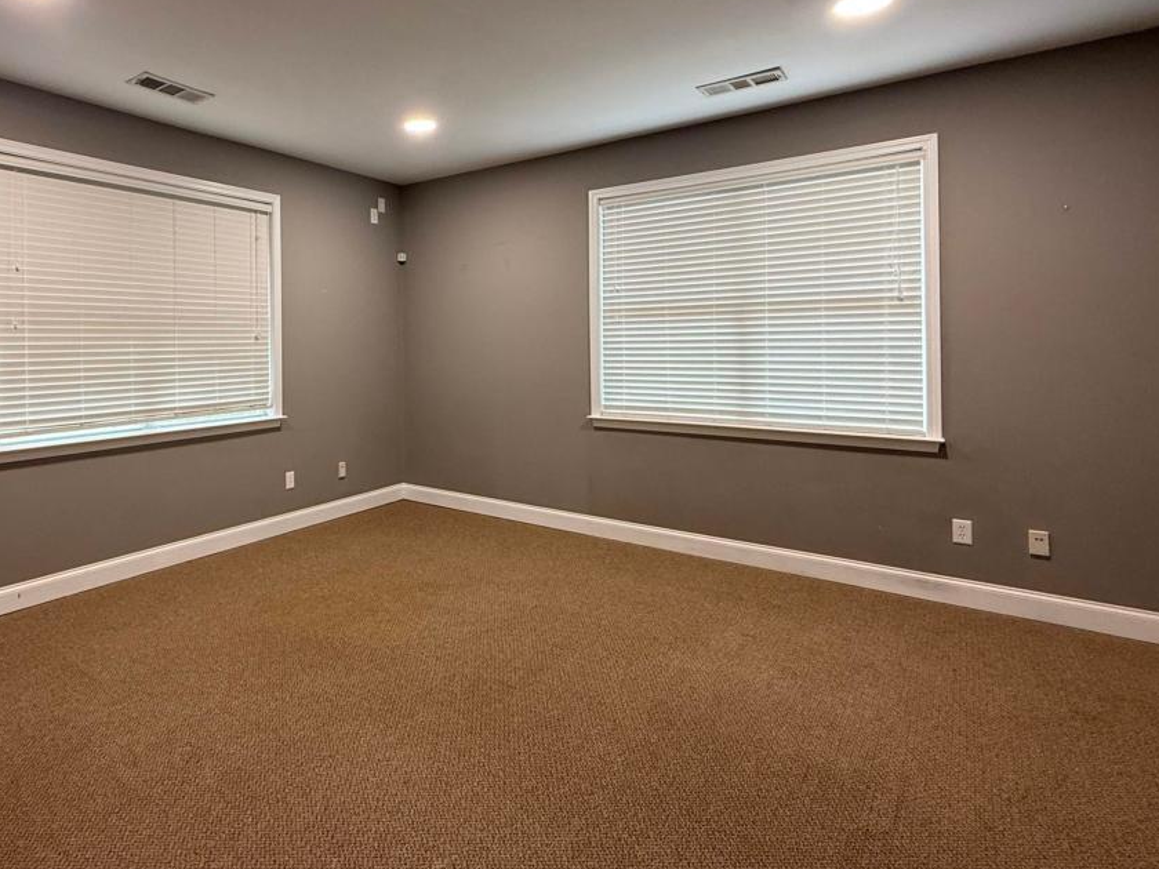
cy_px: 341
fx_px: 670
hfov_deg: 79.5
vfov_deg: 65.3
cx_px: 404
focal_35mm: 20
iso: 200
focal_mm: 2.22
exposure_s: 1/60
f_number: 2.2
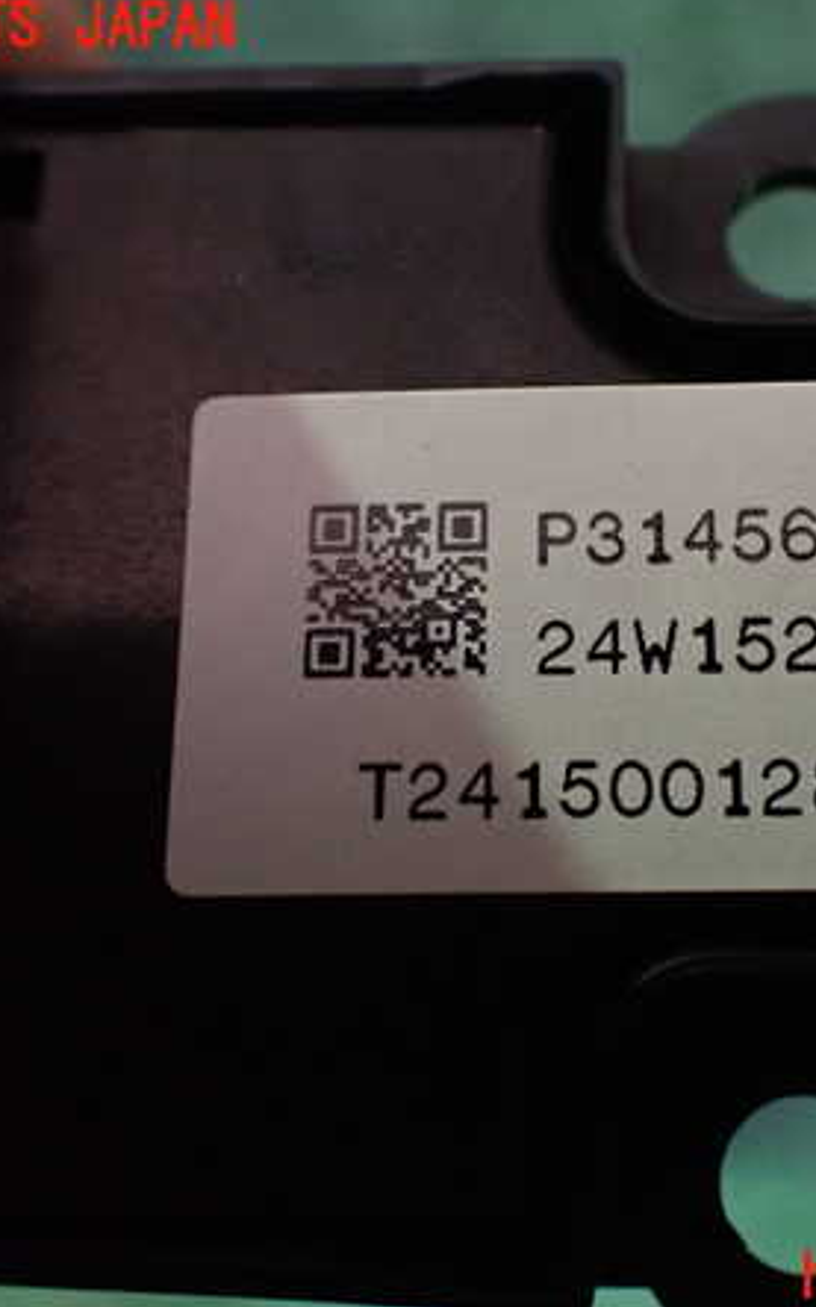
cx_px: 583
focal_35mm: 43
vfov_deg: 46.2
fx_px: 1532
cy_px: 654
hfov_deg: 29.5
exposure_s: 1/50
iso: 800
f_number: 2.3
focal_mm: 5.4
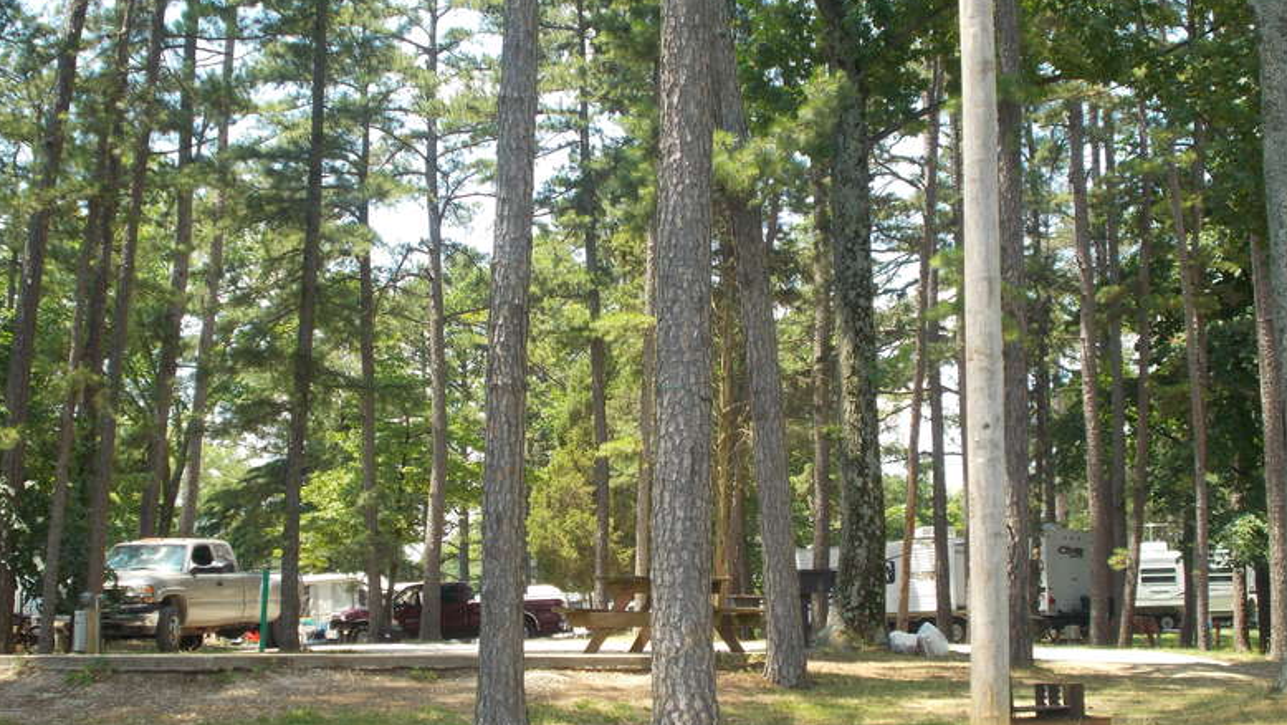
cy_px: 367
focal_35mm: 56
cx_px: 630
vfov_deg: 21.5
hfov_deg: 37.2
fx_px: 1911
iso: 80
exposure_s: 1/100
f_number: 4.5
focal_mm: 9
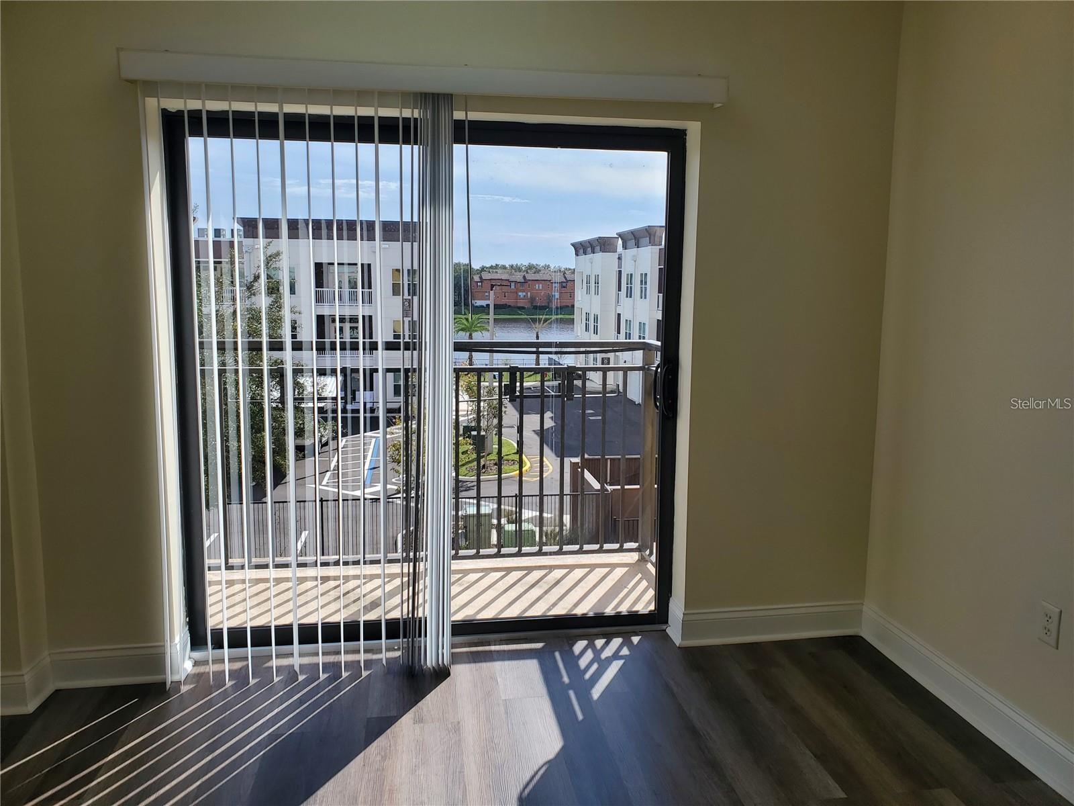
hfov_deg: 67.3
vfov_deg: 53.1
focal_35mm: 26
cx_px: 537
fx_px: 807
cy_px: 403
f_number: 2.4
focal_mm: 4.3
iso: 50
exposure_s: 1/1380
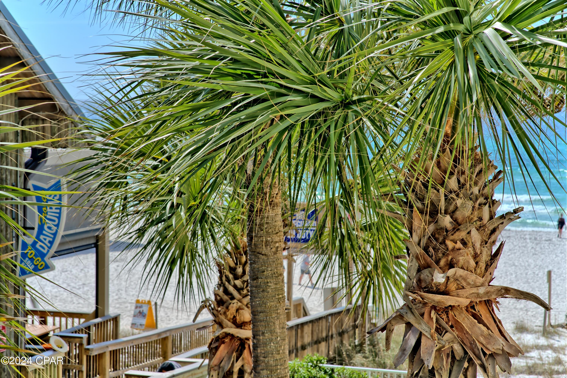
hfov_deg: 23.9
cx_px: 284
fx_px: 1339
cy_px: 189
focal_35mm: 85
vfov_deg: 16.1
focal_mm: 85
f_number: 9.5
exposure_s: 1/200
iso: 100
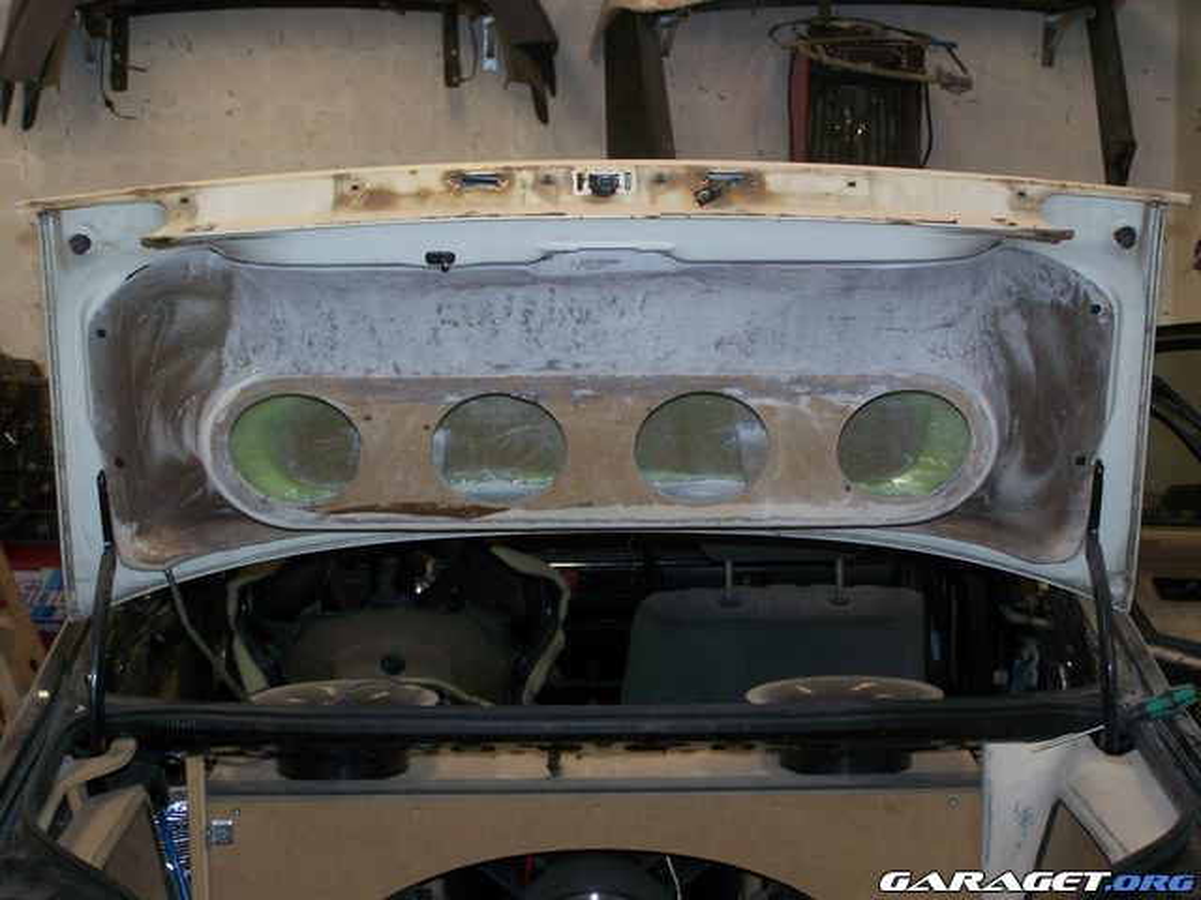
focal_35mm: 67
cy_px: 450
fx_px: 2325
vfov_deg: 21.9
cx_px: 600
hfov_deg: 29.0
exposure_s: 1/80
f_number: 3.2
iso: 80
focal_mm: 11.1
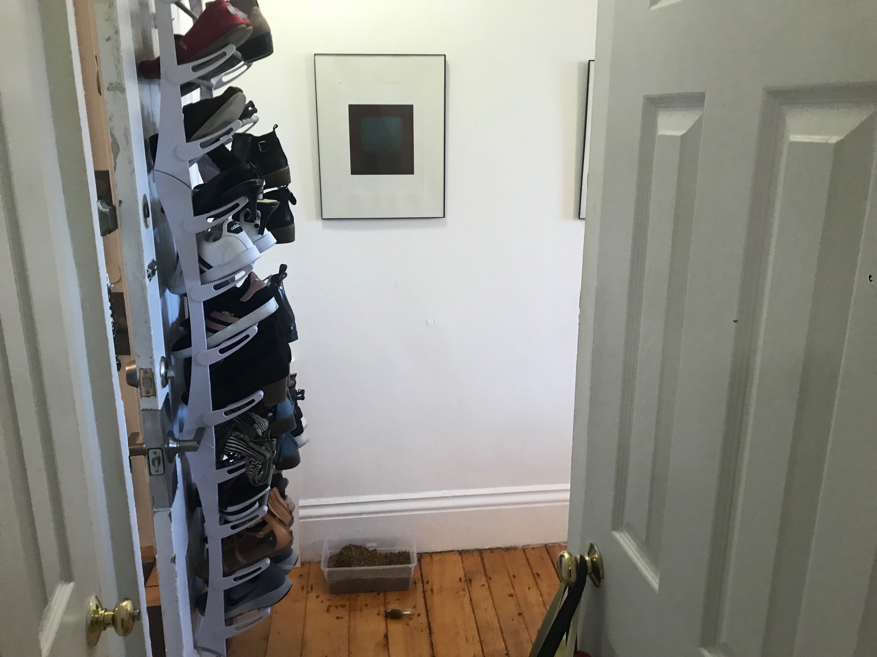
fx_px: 709
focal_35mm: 28
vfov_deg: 49.7
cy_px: 328
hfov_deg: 63.4
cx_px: 438
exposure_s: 1/15
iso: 50
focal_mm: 3.99
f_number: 1.8
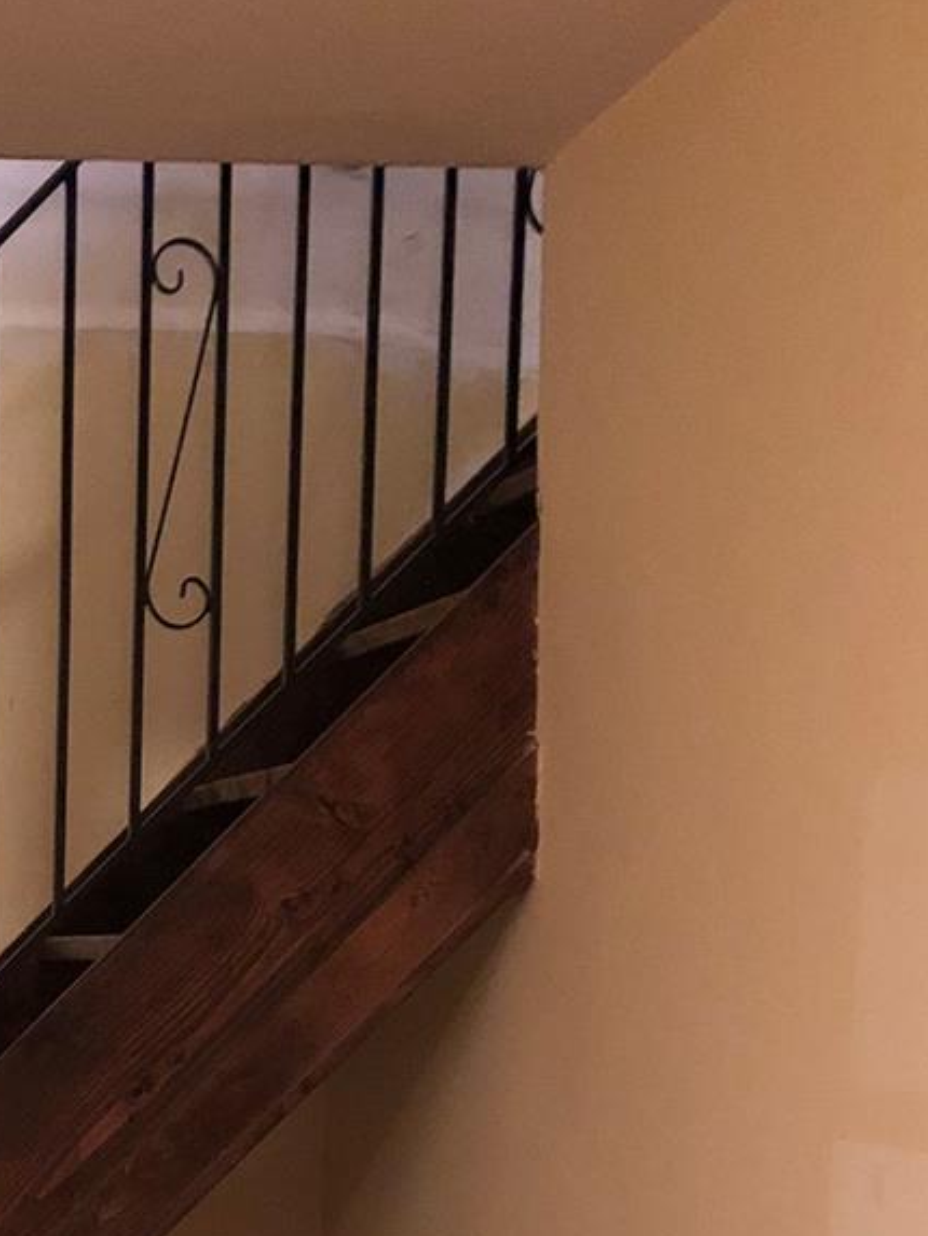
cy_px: 1437
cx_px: -134
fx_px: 2680
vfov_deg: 23.9
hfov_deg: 18.8
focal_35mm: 75
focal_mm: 3.99
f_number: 1.8
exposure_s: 1/4
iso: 160
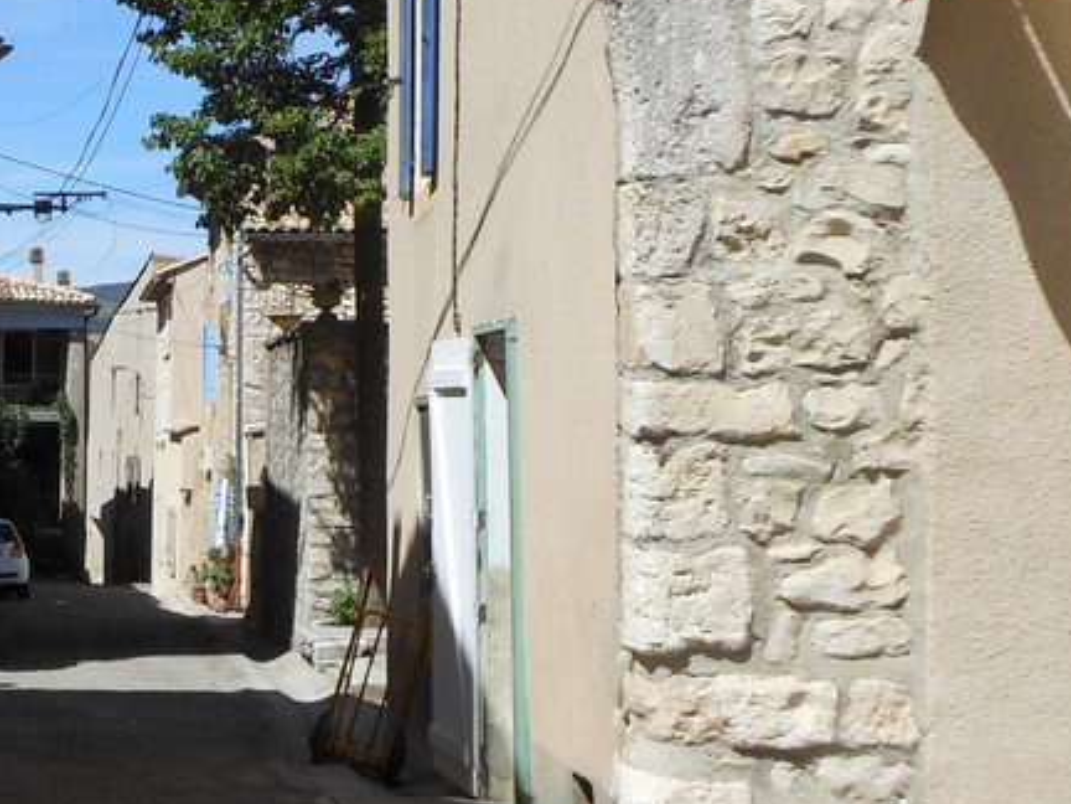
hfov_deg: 24.8
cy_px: 136
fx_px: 2320
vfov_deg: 19.4
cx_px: 17
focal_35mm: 75
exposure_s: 1/1250
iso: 80
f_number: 3.2
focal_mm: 4.5
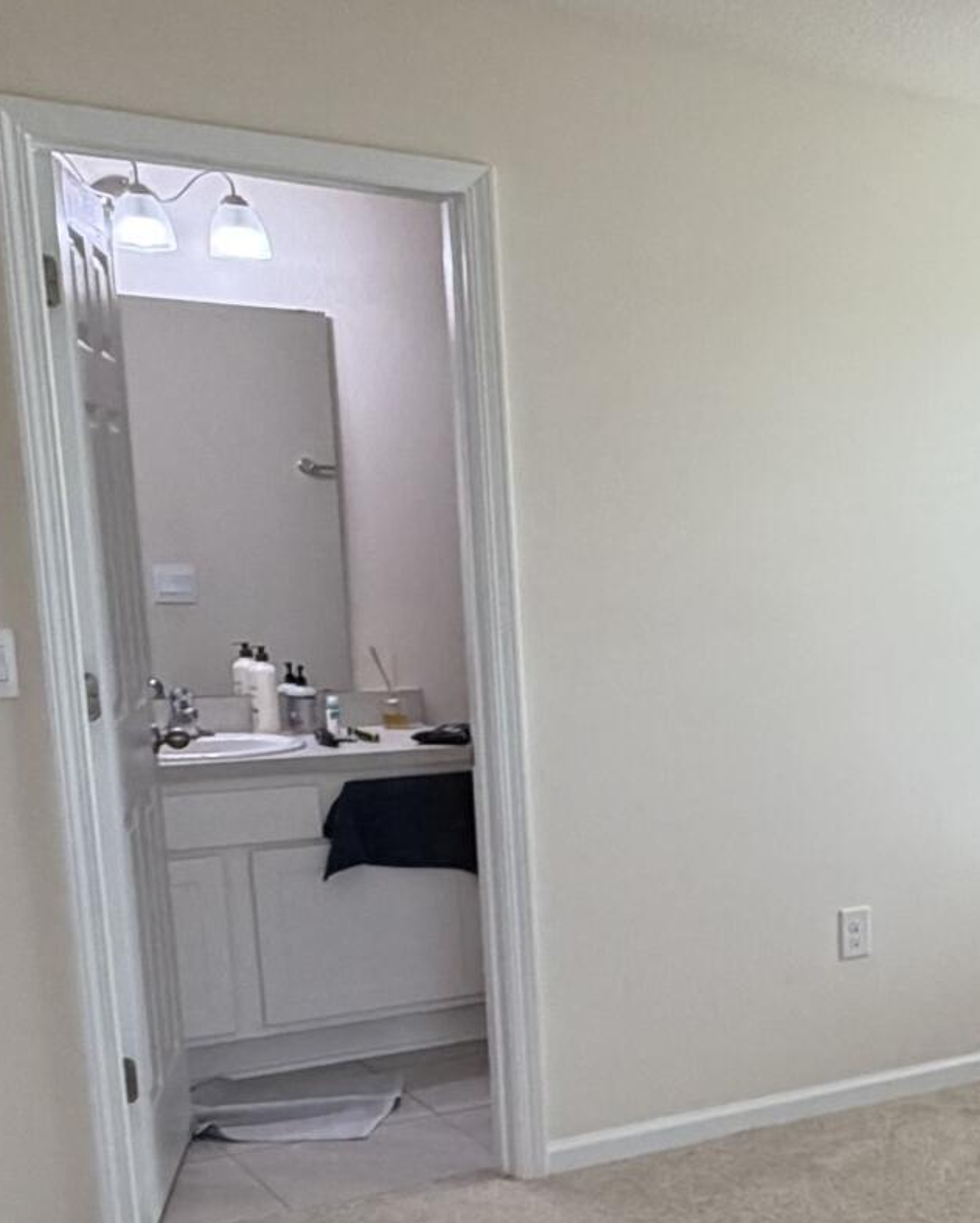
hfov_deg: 24.8
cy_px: 889
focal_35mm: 52
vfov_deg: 35.3
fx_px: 1884
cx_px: 1314
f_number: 2.2
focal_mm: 2.22
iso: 320
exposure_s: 1/120
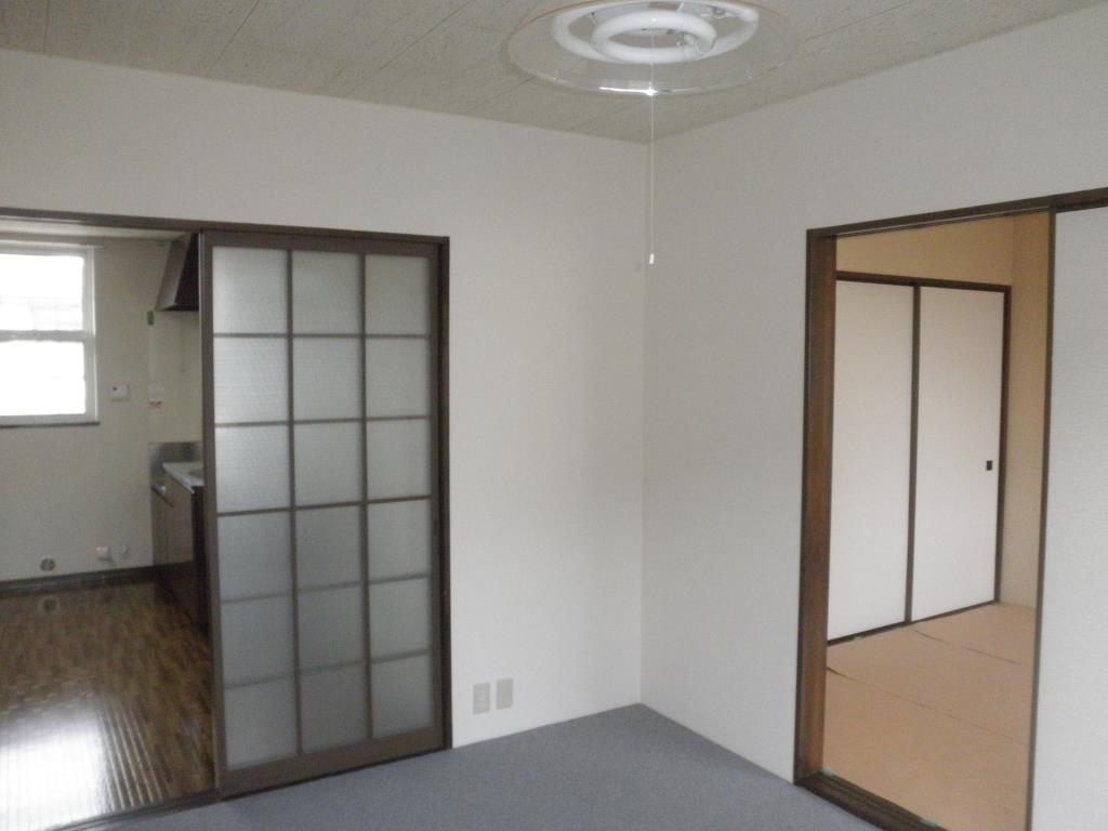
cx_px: 554
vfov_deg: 49.7
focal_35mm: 28
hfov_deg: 63.4
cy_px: 416
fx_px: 896
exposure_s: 1/125
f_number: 3
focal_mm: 5
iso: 500
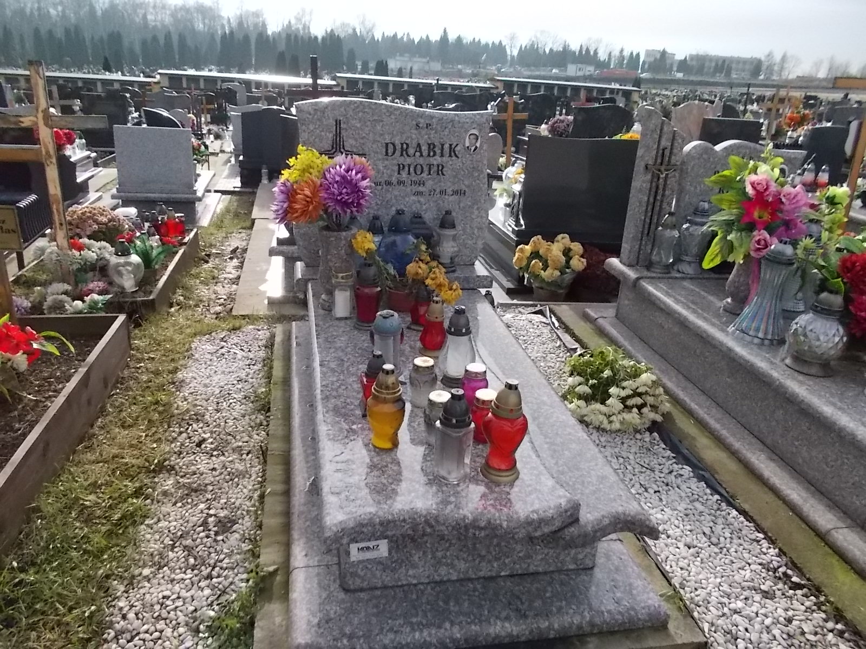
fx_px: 650
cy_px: 324
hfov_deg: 67.3
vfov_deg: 53.1
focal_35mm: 26
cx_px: 433
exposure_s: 1/250
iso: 400
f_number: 8
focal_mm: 4.6
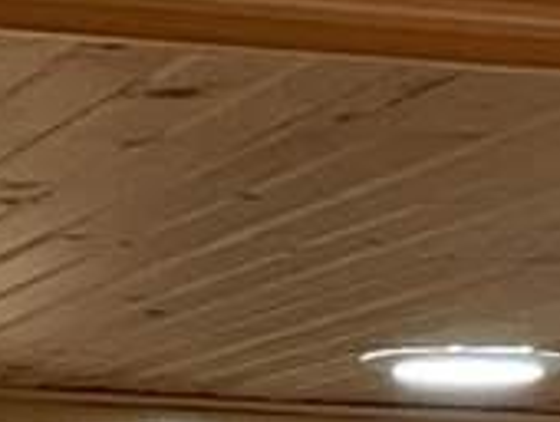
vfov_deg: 7.5
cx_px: -389
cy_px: 969
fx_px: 3046
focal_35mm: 188
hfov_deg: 10.0
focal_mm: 5.1
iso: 320
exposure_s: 1/60
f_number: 1.6
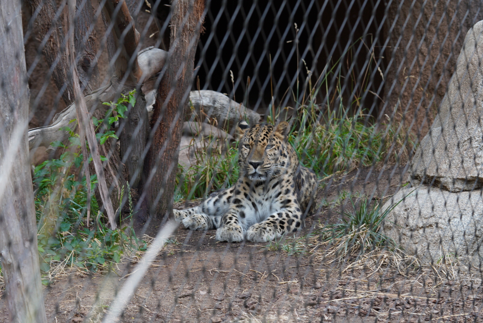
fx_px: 1812
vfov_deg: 10.2
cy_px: 162
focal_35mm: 135
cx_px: 242
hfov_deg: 15.2
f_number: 6.3
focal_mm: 90
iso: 320
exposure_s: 1/60
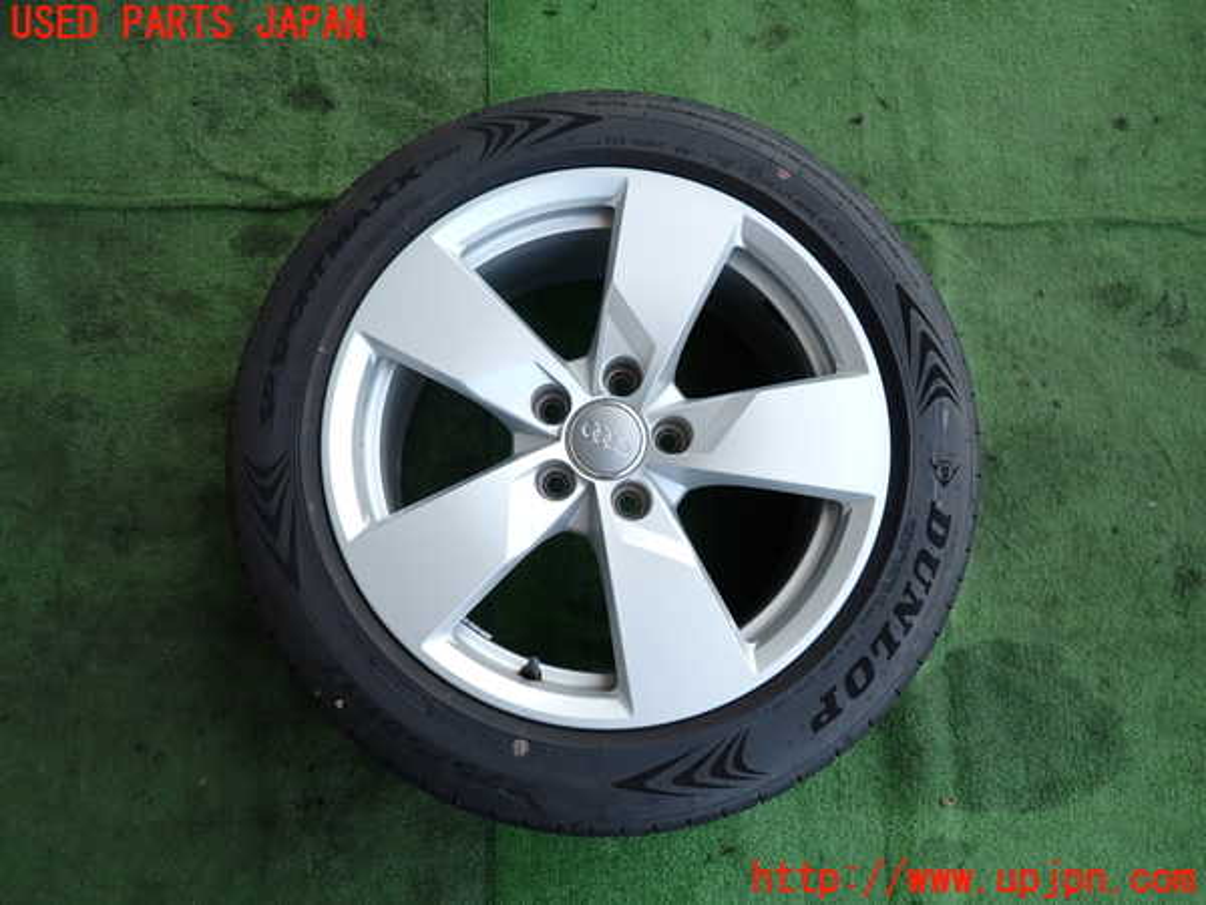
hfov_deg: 69.4
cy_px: 452
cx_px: 603
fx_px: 871
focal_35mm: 25
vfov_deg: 54.9
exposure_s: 1/200
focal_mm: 4.5
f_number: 2
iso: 100
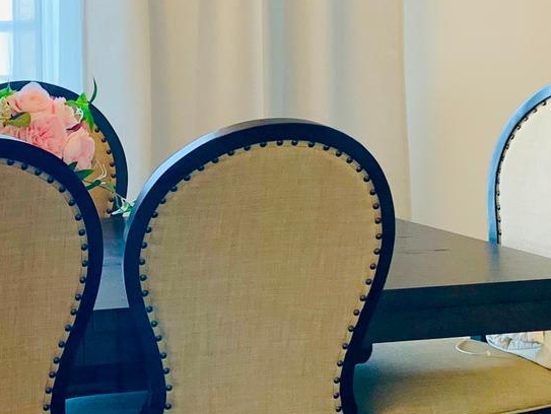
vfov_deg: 15.1
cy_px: 142
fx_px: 1561
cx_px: 13
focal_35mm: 98
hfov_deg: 19.5
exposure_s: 1/120
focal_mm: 4.25
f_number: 1.8
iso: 100
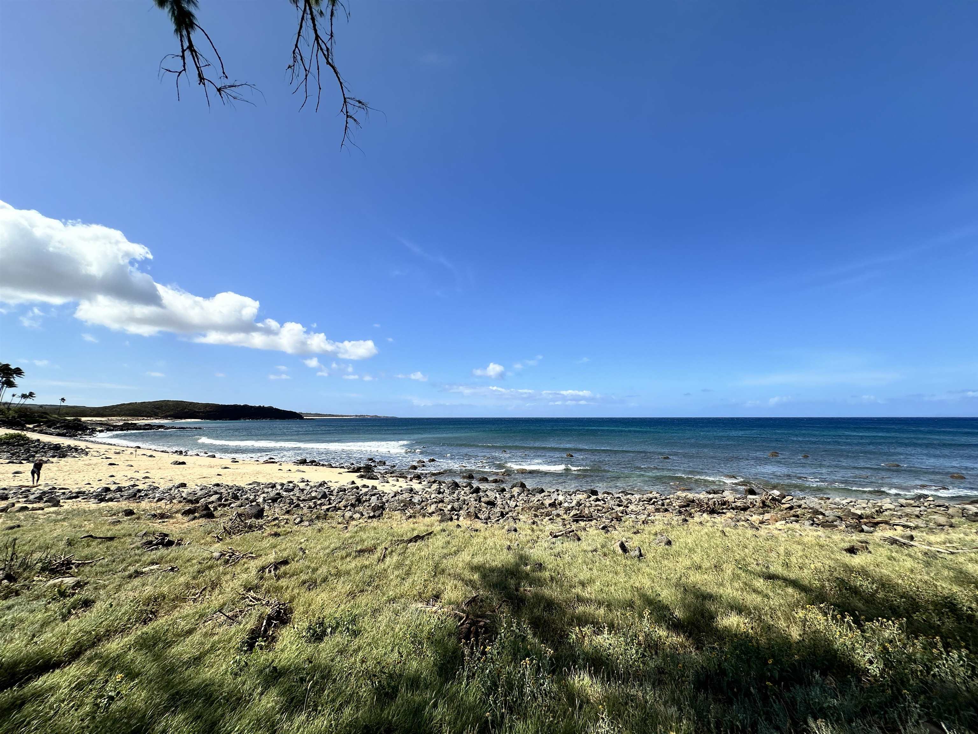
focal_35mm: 14
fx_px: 396
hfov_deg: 102.1
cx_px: 489
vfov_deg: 85.7
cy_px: 367
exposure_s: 1/3040
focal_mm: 2.22
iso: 50
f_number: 2.2
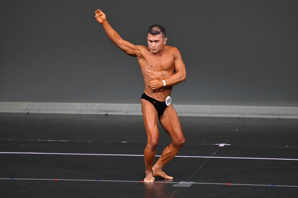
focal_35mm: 345
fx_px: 2854
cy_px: 99
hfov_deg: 6.0
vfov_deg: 4.0
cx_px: 149
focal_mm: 230
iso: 4000
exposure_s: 1/400
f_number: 5.6
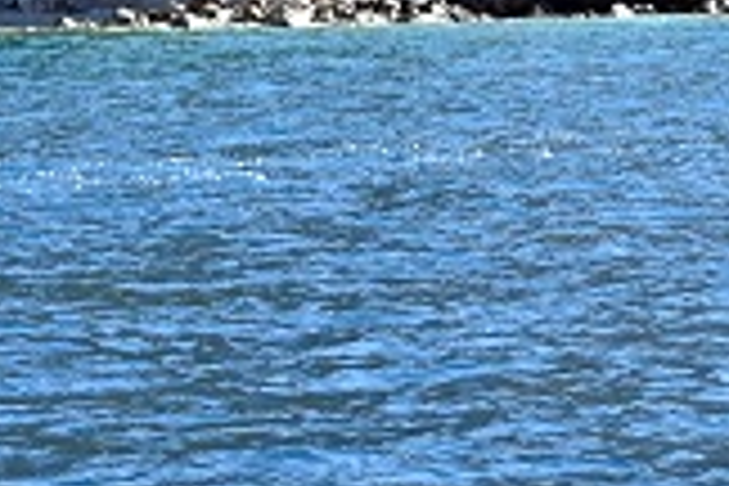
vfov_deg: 3.1
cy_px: -659
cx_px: -828
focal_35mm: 432
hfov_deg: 4.7
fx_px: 8747
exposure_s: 1/320
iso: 100
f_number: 4.5
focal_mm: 70
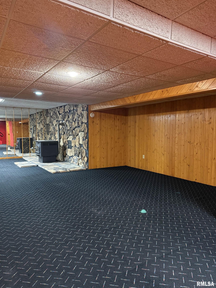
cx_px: 108
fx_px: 200
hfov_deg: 56.8
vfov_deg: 71.6
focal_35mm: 24
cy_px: 144
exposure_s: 1/30
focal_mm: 6.76
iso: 800
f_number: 1.78
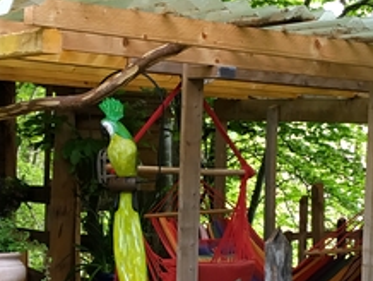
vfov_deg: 16.8
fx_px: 949
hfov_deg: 22.2
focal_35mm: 88
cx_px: 166
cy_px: 190
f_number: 1.9
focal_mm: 3.94
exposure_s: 1/100
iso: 250
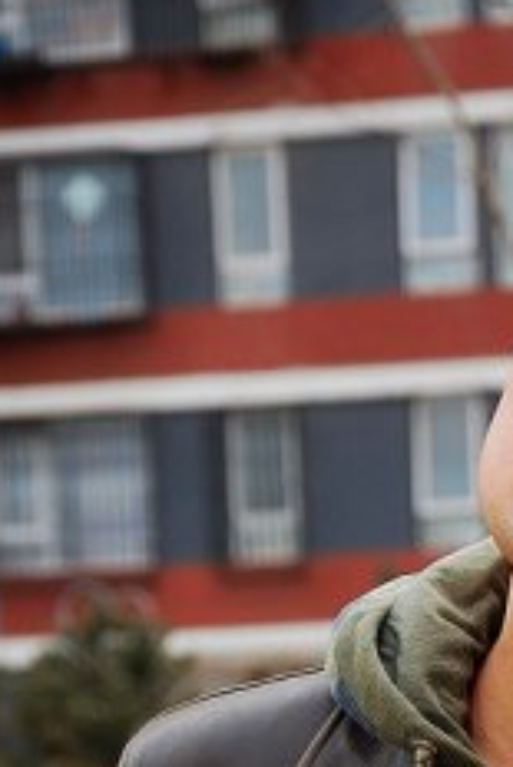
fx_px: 6274
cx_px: 670
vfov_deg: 6.9
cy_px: 992
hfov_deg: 4.7
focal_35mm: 294
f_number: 5.3
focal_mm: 66
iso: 100
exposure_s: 1/80
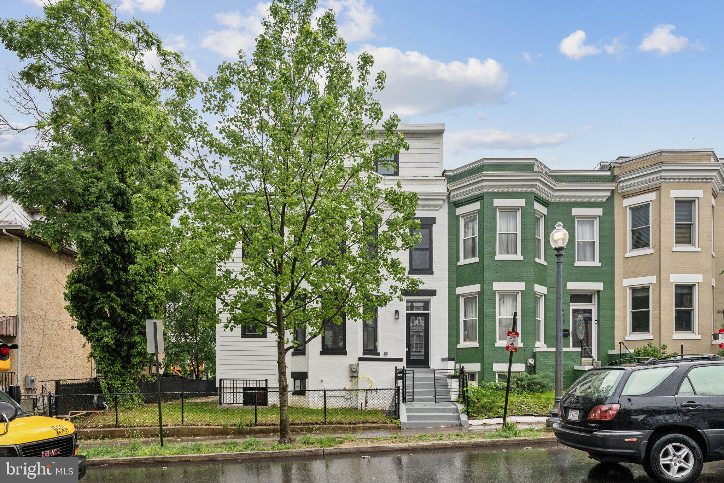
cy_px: 242
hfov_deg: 82.6
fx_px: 412
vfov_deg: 60.7
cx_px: 362
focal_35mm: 20
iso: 500
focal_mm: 20.5
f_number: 10
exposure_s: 1/640
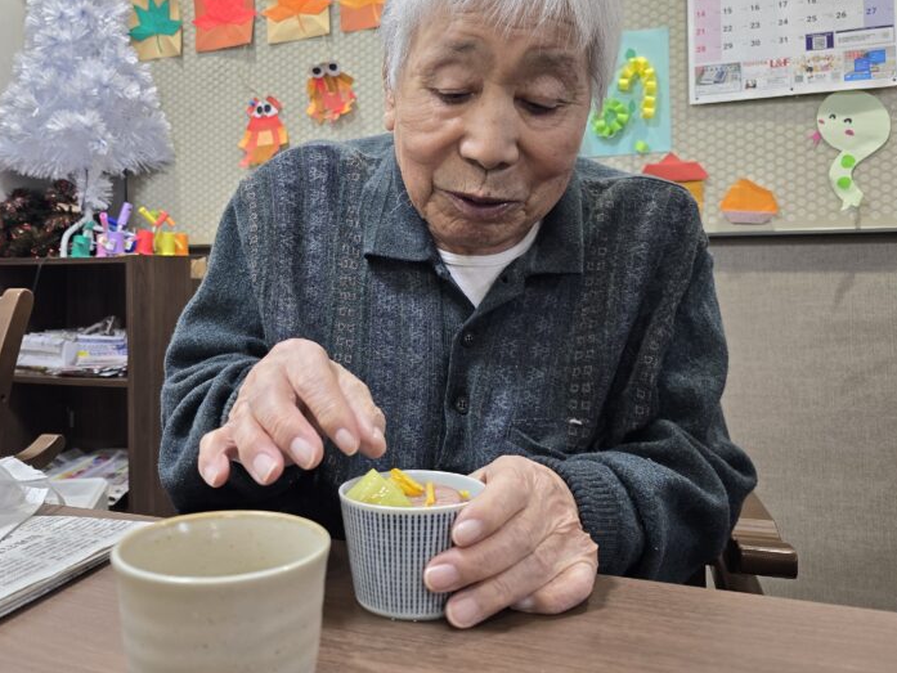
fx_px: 855
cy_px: 251
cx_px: 365
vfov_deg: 42.6
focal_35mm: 33
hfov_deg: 55.0
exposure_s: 1/74.5
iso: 100
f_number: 1.7
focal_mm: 6.3
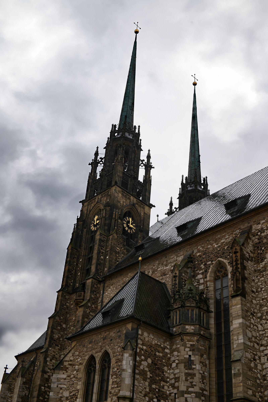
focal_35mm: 44
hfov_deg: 30.5
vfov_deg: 44.5
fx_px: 492
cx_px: 134
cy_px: 201
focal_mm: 44
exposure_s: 1/320
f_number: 10
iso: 400
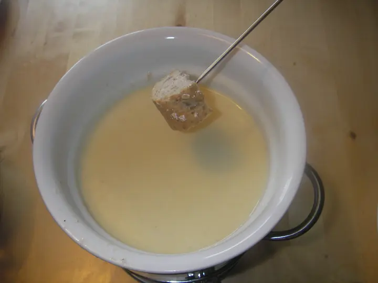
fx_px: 415
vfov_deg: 37.7
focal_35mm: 38
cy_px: 142
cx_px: 189
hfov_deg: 49.0
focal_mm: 6.3
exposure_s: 1/30
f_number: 3.3
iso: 100
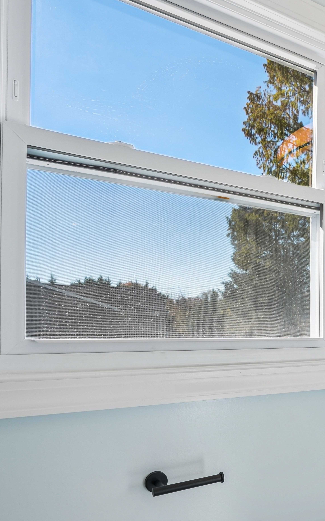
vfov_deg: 60.4
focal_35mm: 31
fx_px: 439
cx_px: 409
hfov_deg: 32.1
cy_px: 325
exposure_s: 1/125
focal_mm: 16
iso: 400
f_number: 8
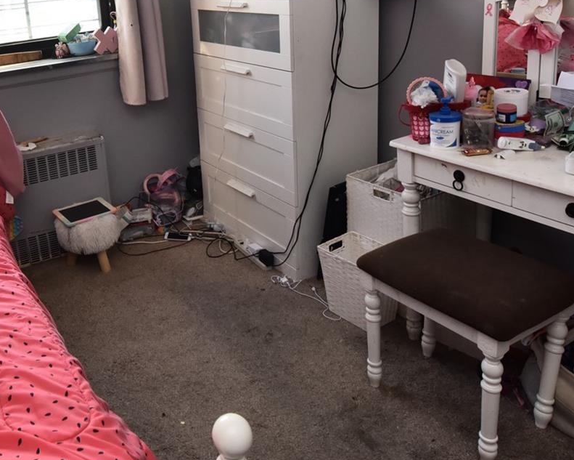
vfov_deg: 42.0
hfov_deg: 50.5
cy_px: 114
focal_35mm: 34
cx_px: 139
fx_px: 578
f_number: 9
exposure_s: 1/125
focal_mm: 14
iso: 800
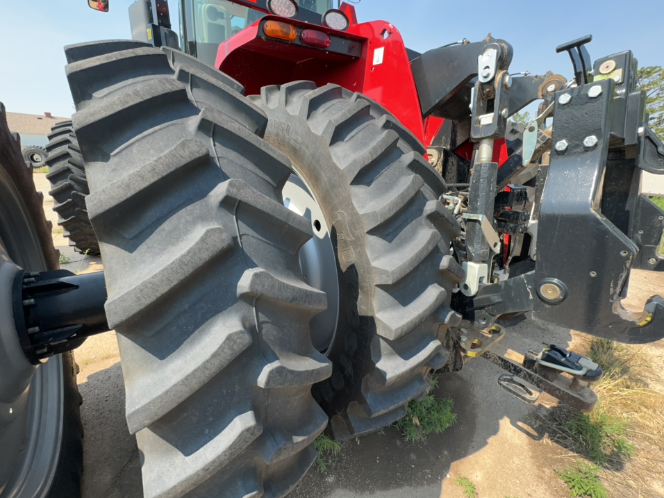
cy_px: 245
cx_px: 315
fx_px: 288
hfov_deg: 98.1
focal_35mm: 15
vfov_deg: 81.7
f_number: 2.2
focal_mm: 2.22
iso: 50
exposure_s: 1/353
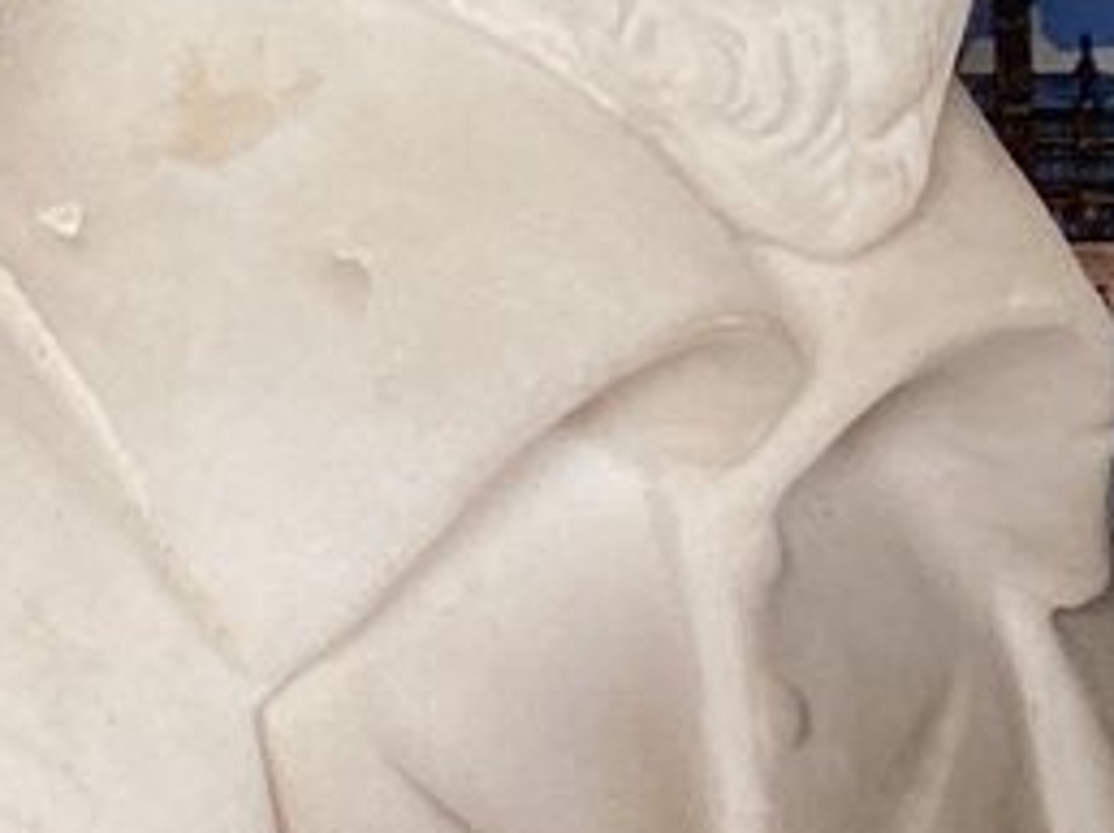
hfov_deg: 9.6
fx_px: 5852
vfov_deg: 7.9
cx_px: -1548
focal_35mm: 182
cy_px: 1483
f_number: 2.4
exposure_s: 1/100
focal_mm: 3.3
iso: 25
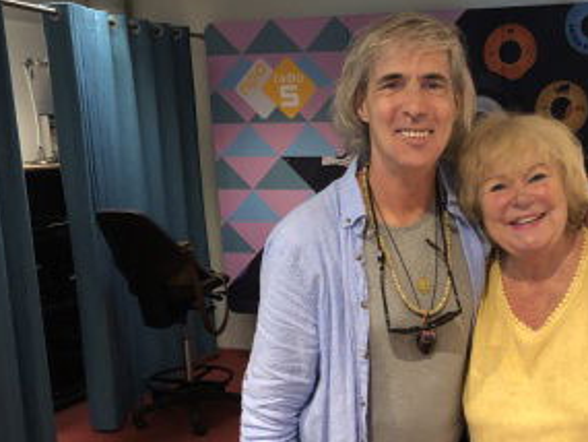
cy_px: 317
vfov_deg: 29.3
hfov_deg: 37.7
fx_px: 833
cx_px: 454
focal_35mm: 49
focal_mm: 3.99
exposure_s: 1/8
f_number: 1.8
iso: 100
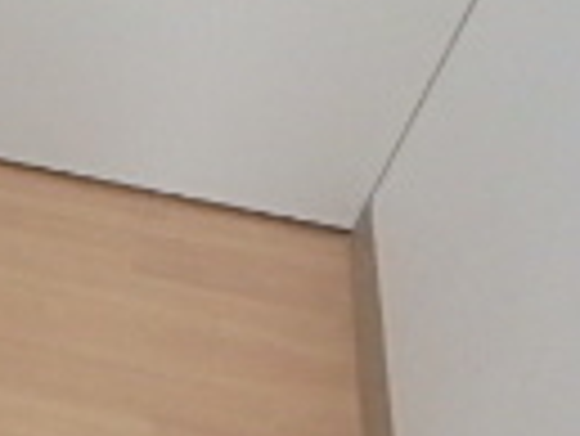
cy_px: 409
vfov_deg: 14.1
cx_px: -697
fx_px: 1744
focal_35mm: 104
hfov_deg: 14.4
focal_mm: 3.7
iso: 400
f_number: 3.5
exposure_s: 1/30
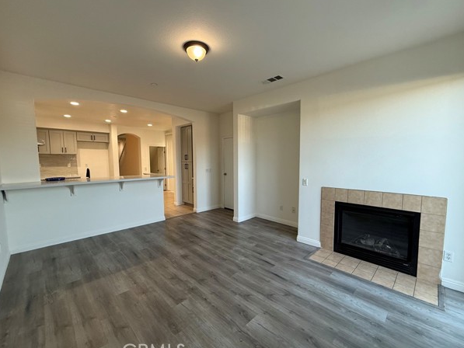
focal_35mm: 15
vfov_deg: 81.8
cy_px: 176
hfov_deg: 98.2
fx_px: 201
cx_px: 233
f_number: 2.2
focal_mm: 2.22
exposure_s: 1/120
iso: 250
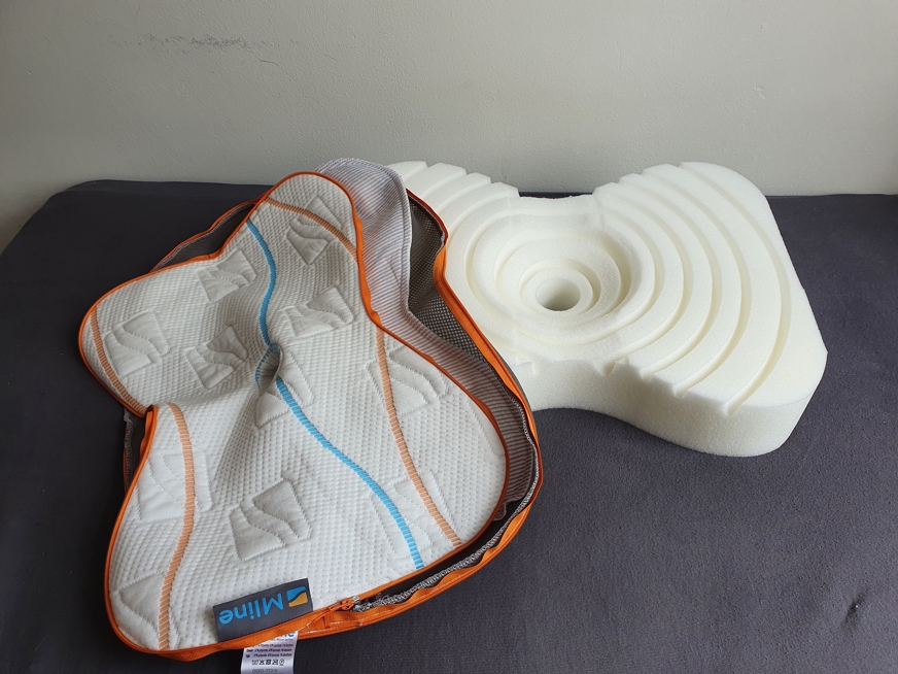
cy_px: 337
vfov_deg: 53.1
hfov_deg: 67.3
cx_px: 449
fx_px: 674
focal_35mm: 26
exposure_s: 1/130
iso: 50
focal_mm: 4.32
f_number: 2.4
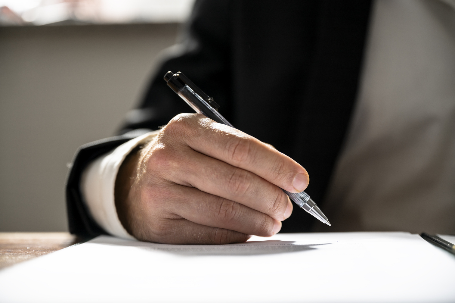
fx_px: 884
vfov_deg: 19.4
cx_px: 228
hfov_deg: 28.9
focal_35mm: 70
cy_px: 152
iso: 100
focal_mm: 70
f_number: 2.8
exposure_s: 1/30
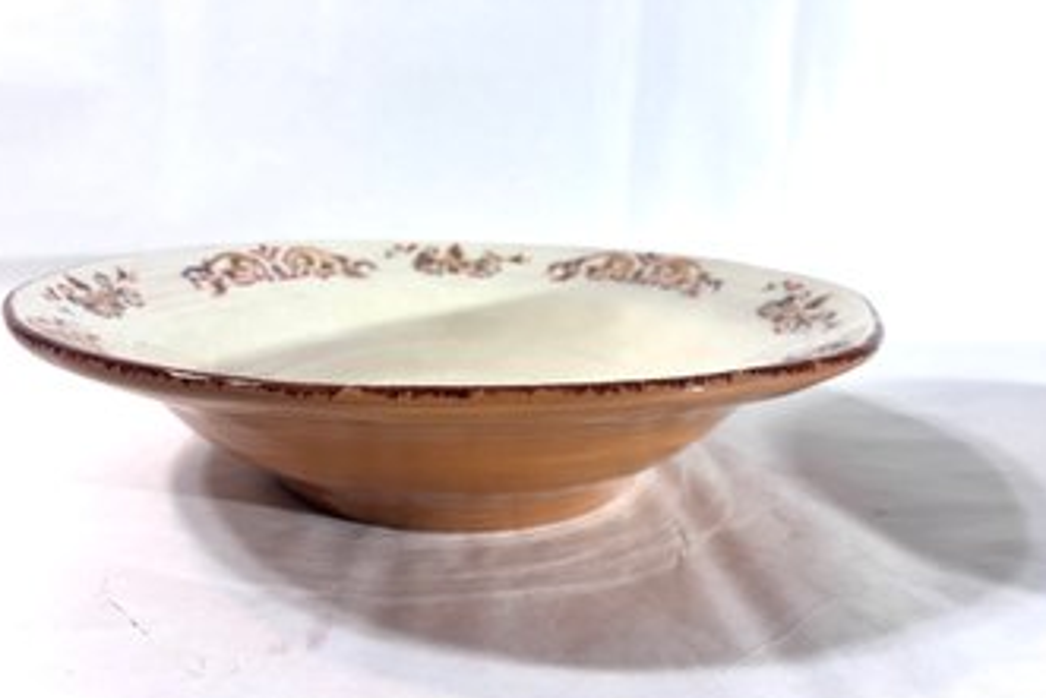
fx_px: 814
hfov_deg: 65.4
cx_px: 520
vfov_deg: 46.4
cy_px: 343
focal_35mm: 28
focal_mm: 5.96
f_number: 1.6
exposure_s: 1/120
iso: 40
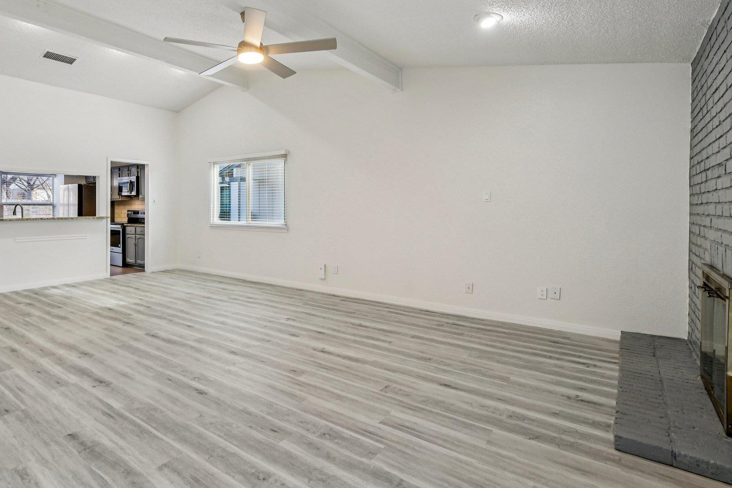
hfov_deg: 85.1
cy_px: 187
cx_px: 272
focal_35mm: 19
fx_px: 386
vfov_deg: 63.8
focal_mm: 10
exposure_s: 1/25
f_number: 8
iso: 400
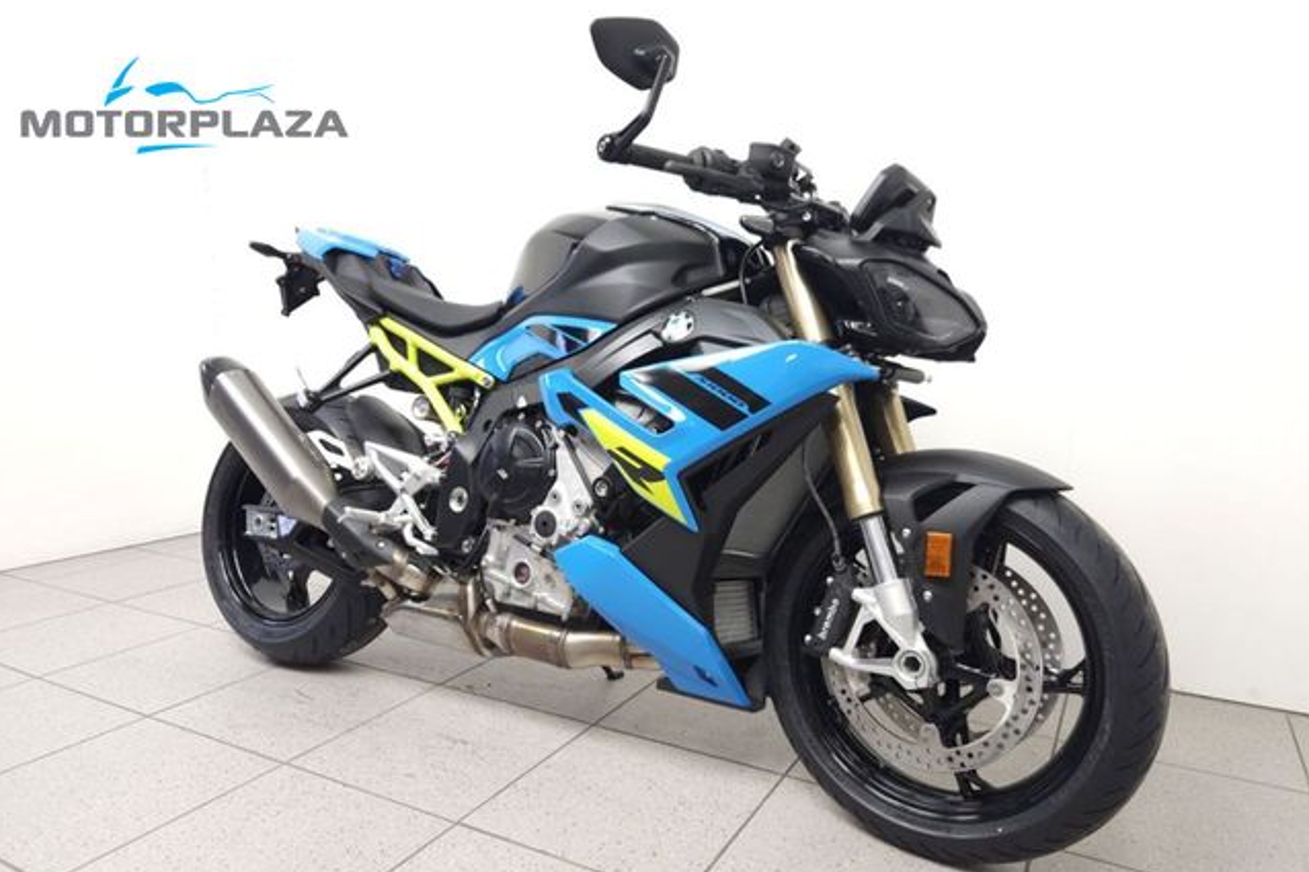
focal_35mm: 24
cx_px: 654
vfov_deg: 53.0
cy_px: 484
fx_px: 872
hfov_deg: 73.8
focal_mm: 5.4
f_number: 1.8
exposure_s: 1/50
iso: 125
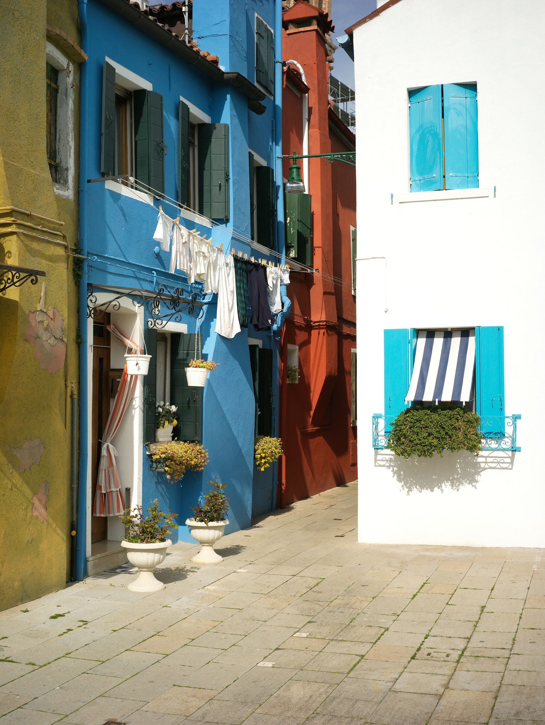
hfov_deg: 33.6
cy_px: 362
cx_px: 272
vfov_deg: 43.8
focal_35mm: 43
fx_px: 902
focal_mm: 55
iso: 400
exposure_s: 1/400
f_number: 13
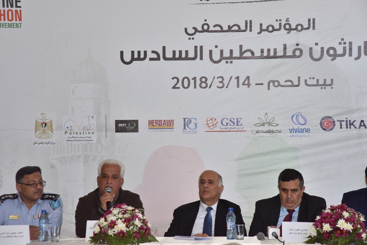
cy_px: 122
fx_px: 1223
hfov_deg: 17.1
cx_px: 184
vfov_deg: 11.4
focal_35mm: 120
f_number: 9
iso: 2500
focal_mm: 120
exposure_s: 1/250
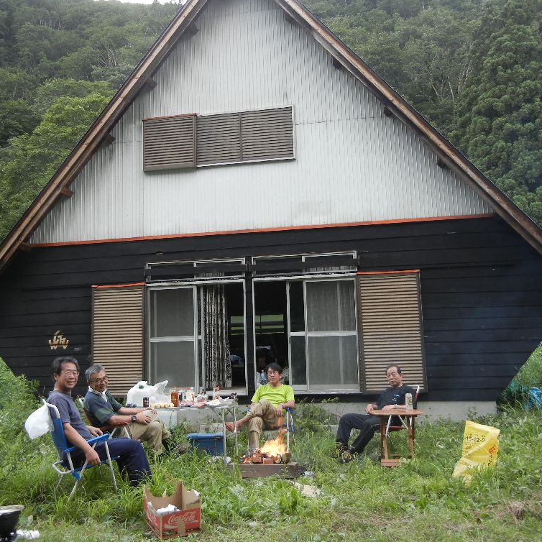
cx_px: 249
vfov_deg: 46.0
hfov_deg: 46.0
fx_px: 638
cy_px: 268
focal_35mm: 36
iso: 160
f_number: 3.5
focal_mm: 5.4
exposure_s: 1/60
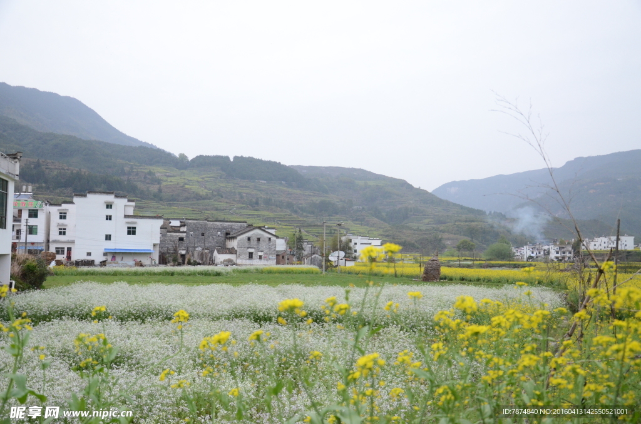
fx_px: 640
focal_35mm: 36
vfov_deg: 36.7
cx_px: 320
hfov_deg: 53.2
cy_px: 212
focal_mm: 24
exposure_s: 1/1600
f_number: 5
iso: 2000
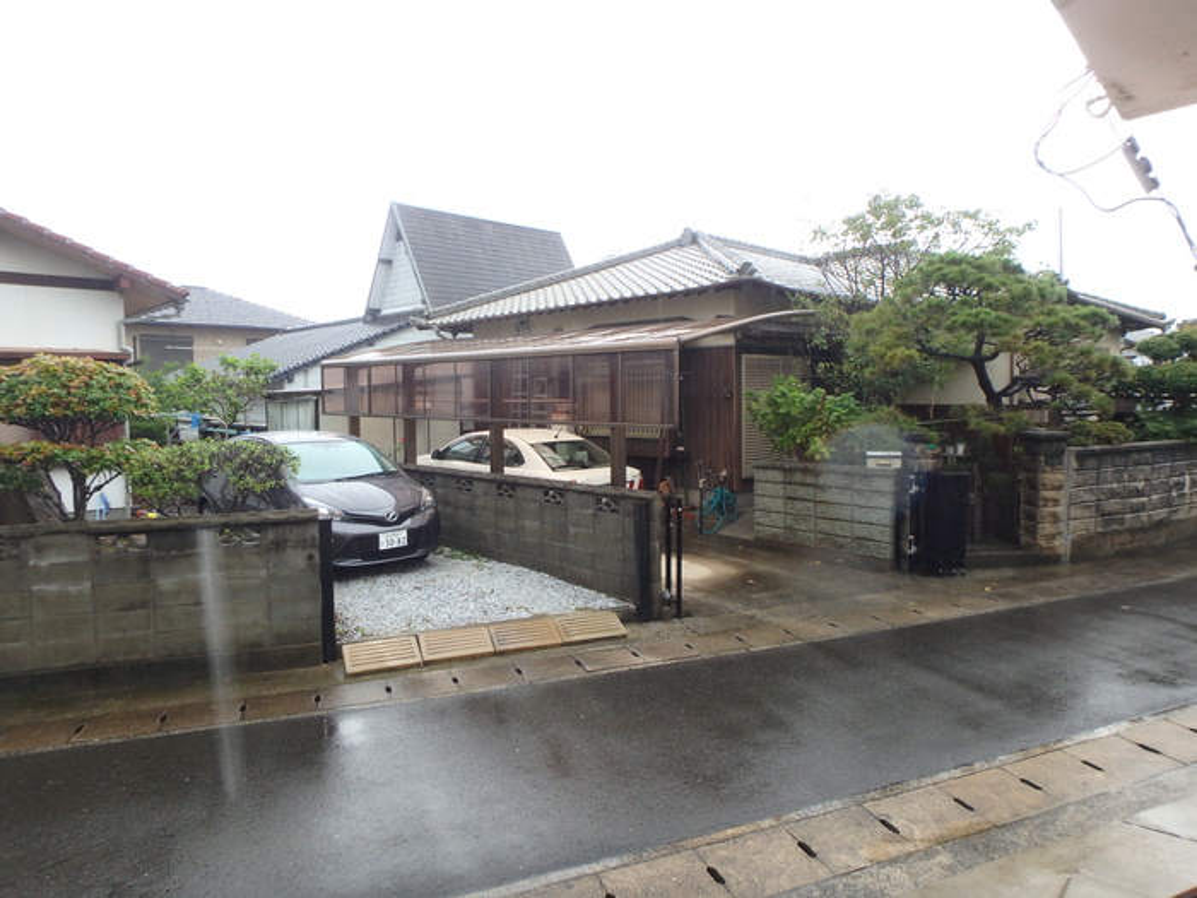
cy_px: 449
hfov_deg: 79.0
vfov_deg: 63.4
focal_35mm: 21
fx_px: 726
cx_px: 598
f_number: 3.5
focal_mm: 3.7
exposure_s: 1/50
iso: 200
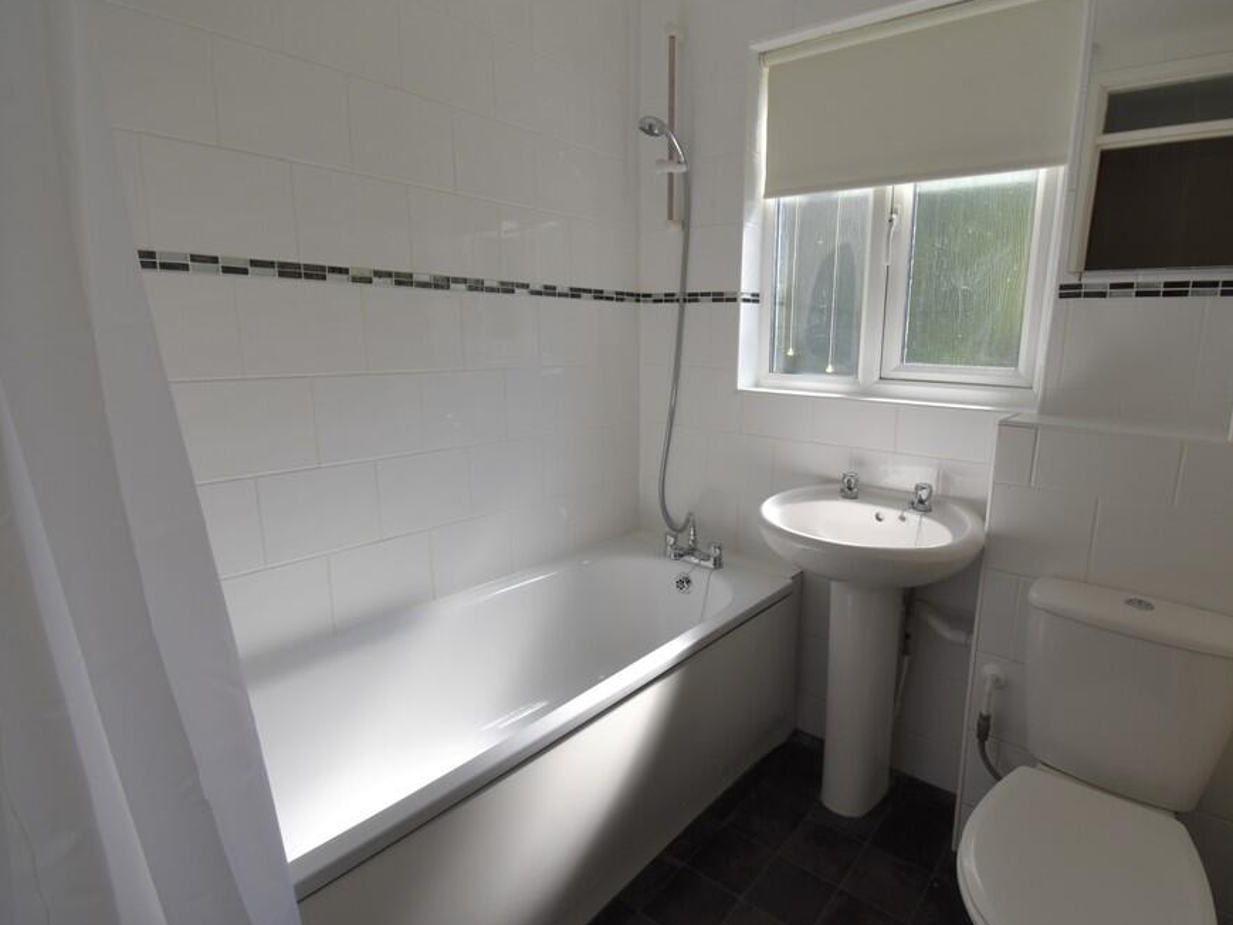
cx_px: 701
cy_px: 466
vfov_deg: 74.7
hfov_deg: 90.5
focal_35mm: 17
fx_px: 606
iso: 200
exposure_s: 1/250
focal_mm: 10
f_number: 7.1
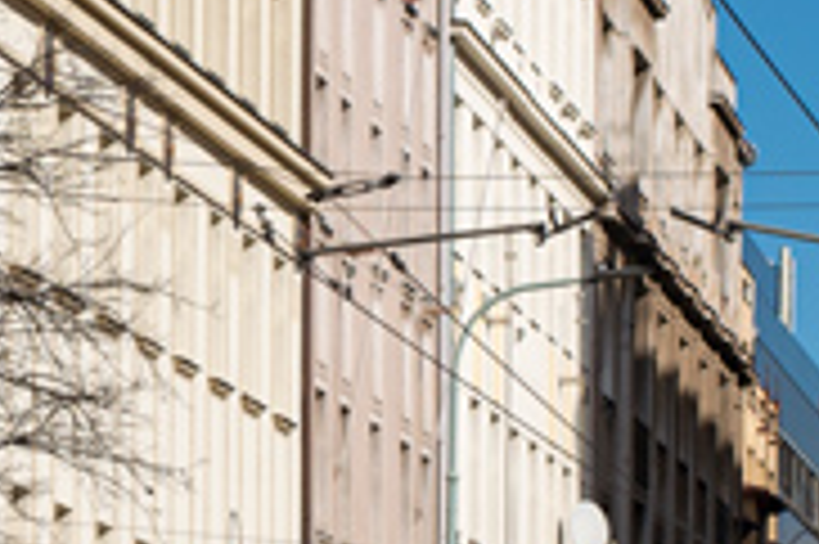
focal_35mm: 330
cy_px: 578
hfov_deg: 6.2
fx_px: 7501
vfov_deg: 4.2
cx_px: -184
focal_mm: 50
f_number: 5.6
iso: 100
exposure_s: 1/800
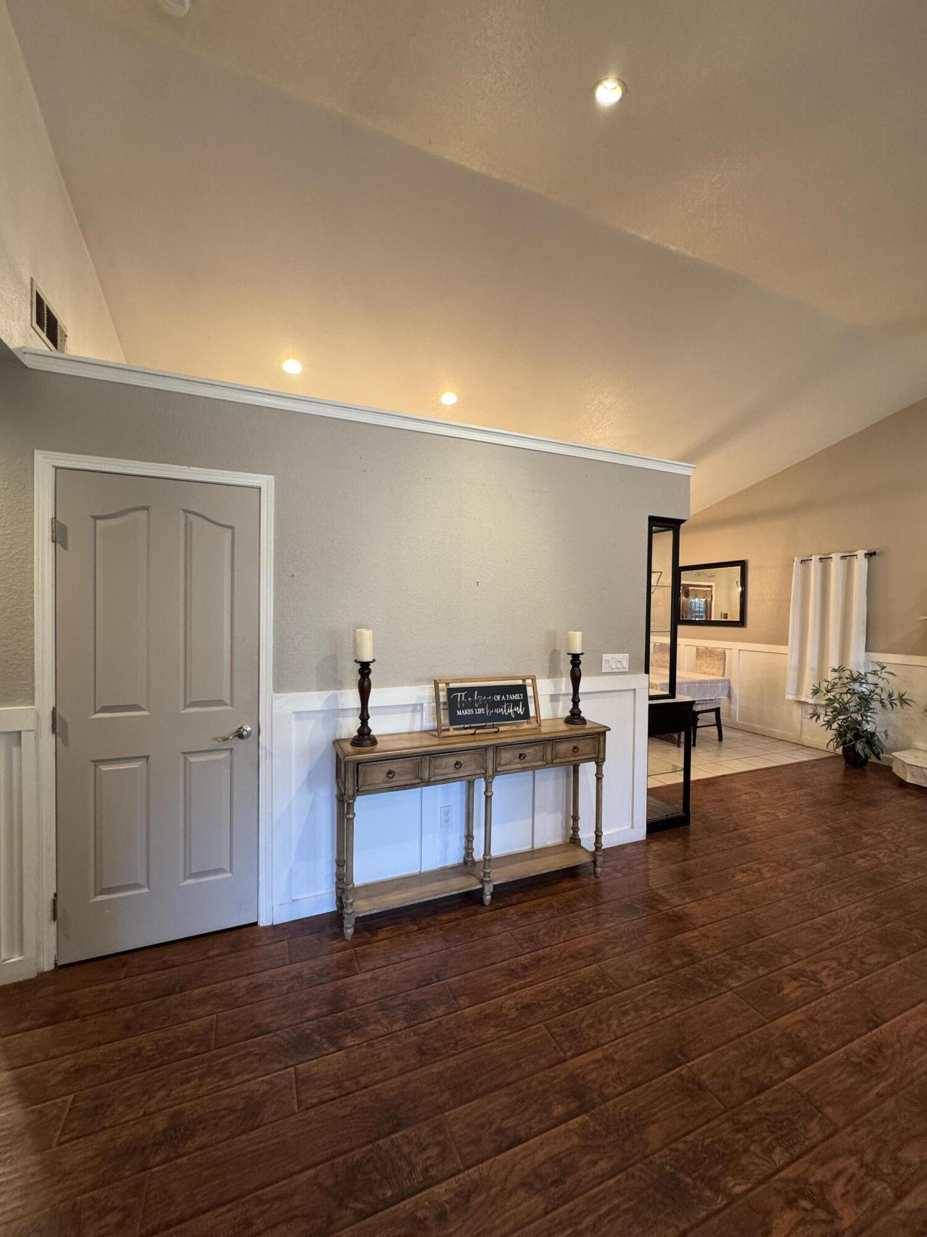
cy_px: 618
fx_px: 500
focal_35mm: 14
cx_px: 464
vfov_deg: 102.1
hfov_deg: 85.7
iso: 250
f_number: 2.2
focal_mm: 2.22
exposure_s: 1/60
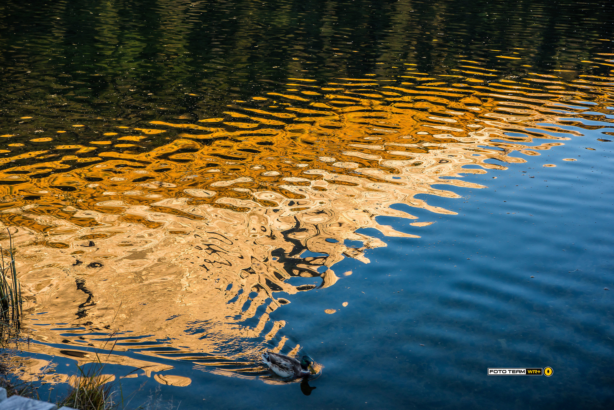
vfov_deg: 19.5
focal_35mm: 70
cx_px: 307
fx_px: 1194
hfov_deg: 28.8
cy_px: 205
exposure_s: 1/80
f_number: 8
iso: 320
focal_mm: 70
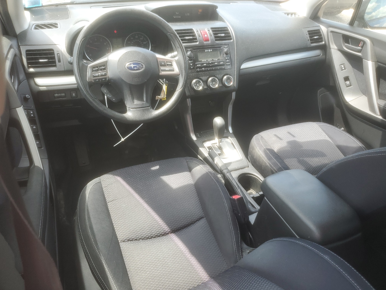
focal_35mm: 26
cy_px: 145
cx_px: 193
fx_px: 290
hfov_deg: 67.3
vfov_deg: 53.1
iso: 50
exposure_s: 1/196
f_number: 1.5
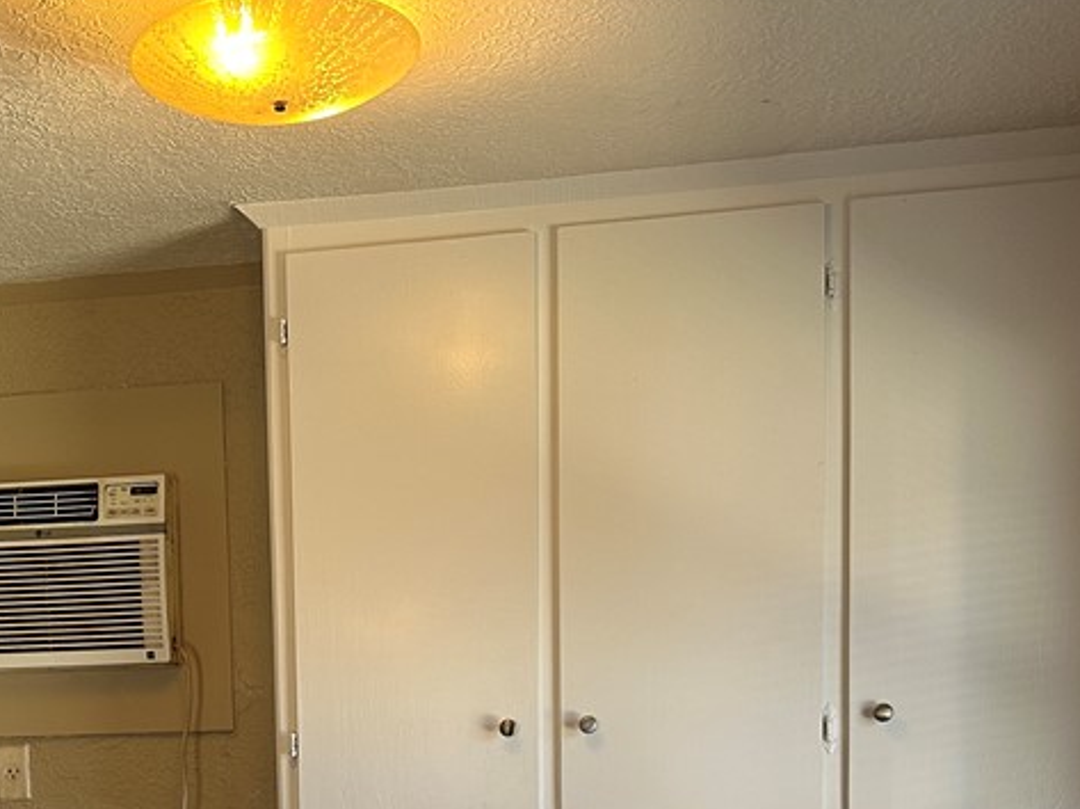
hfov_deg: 36.4
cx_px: 340
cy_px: 864
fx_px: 1621
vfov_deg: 26.1
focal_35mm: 52
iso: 200
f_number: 1.78
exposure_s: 1/120
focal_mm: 6.86
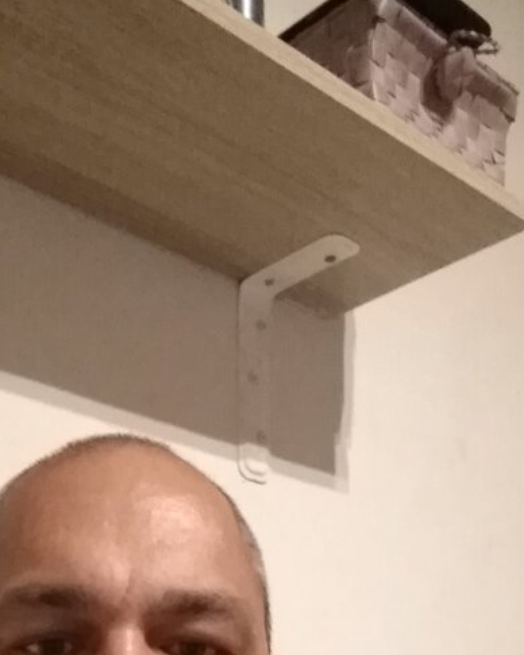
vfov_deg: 29.0
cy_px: 739
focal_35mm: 58
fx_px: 1124
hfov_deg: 26.0
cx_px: 153
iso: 1239
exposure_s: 1/10
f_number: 2
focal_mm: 2.48
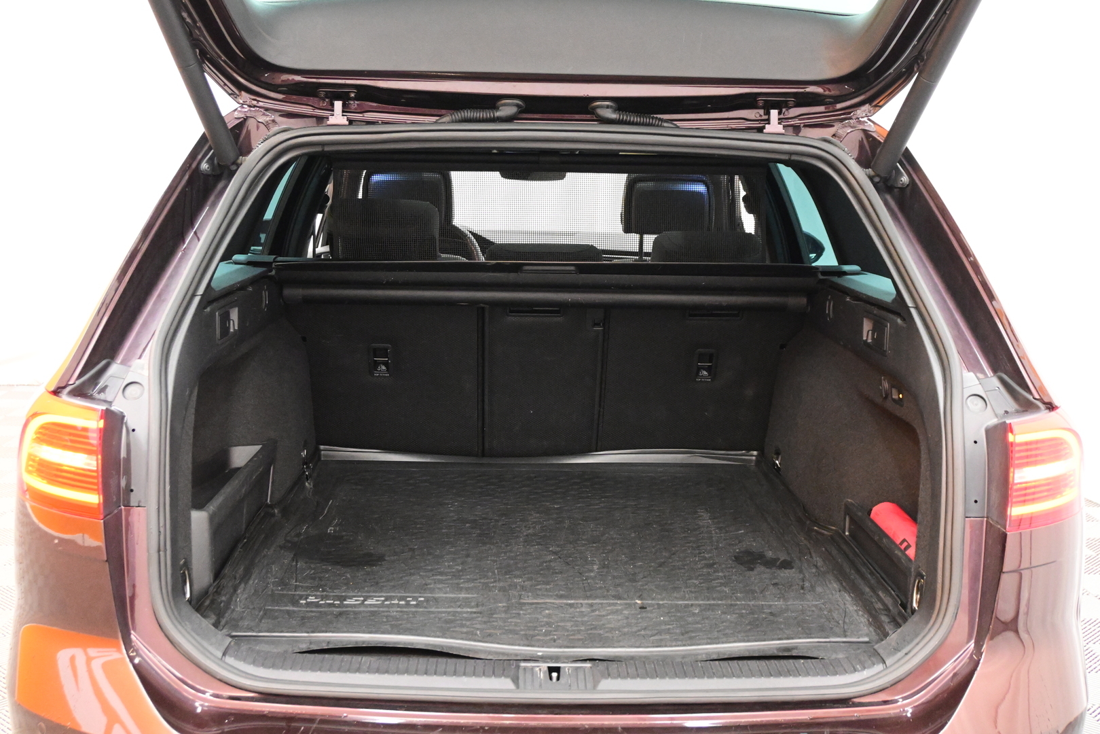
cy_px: 367
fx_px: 1260
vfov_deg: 32.4
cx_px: 550
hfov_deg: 47.2
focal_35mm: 41
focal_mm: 27.5
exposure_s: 1/40
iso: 6400
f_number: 5.6
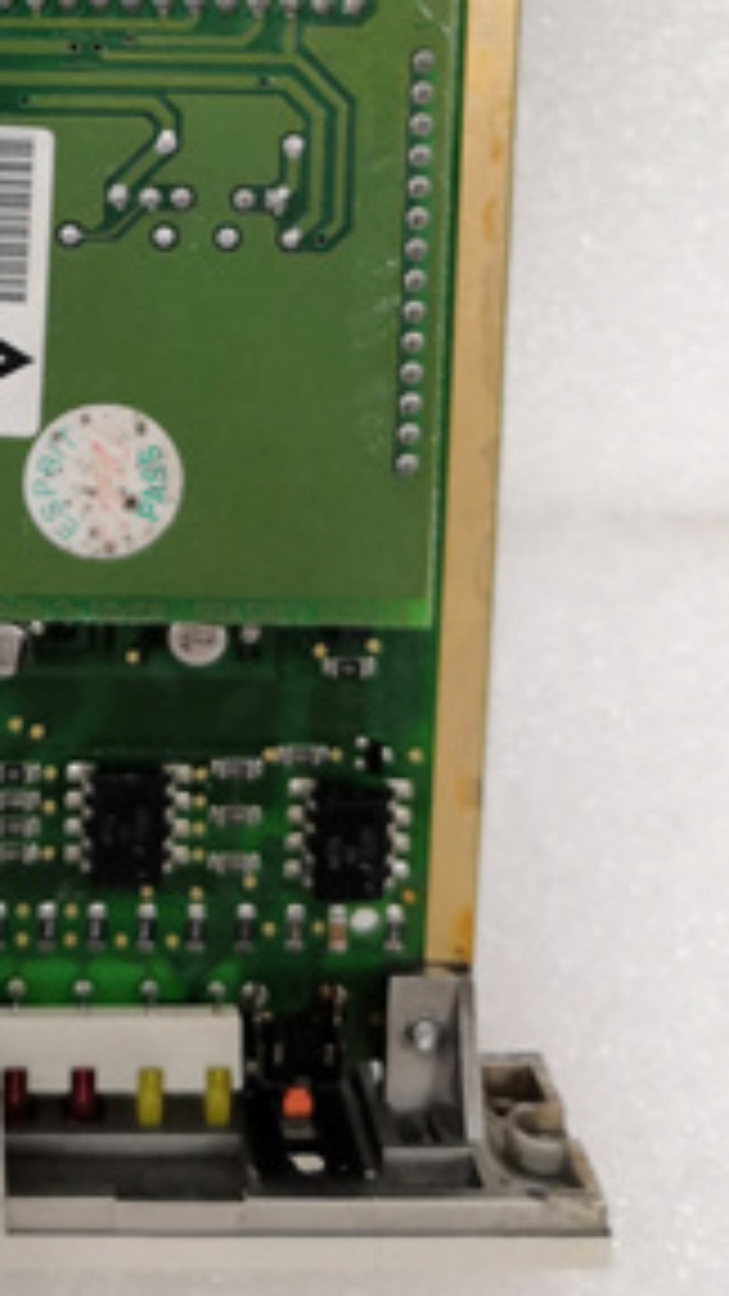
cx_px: 27
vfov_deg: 29.3
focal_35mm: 68
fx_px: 2337
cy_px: 45
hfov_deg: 17.4
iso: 320
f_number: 1.8
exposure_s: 1/33.3
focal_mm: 3.95
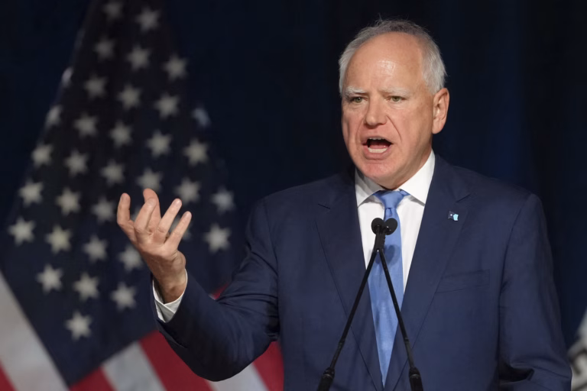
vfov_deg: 3.1
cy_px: 196
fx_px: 7337
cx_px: 294
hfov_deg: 4.6
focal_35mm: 450
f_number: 2.8
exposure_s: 1/1250
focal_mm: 300
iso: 2000
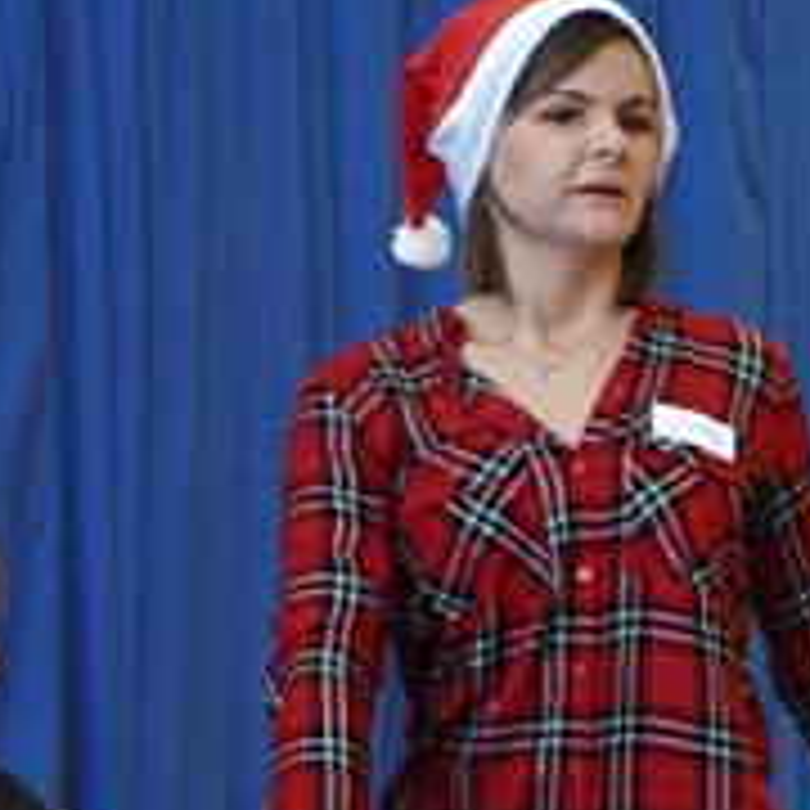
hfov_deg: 6.8
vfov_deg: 6.9
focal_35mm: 252
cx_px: 1526
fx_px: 6671
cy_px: 965
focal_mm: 42
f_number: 4.8
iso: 2500
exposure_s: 1/100
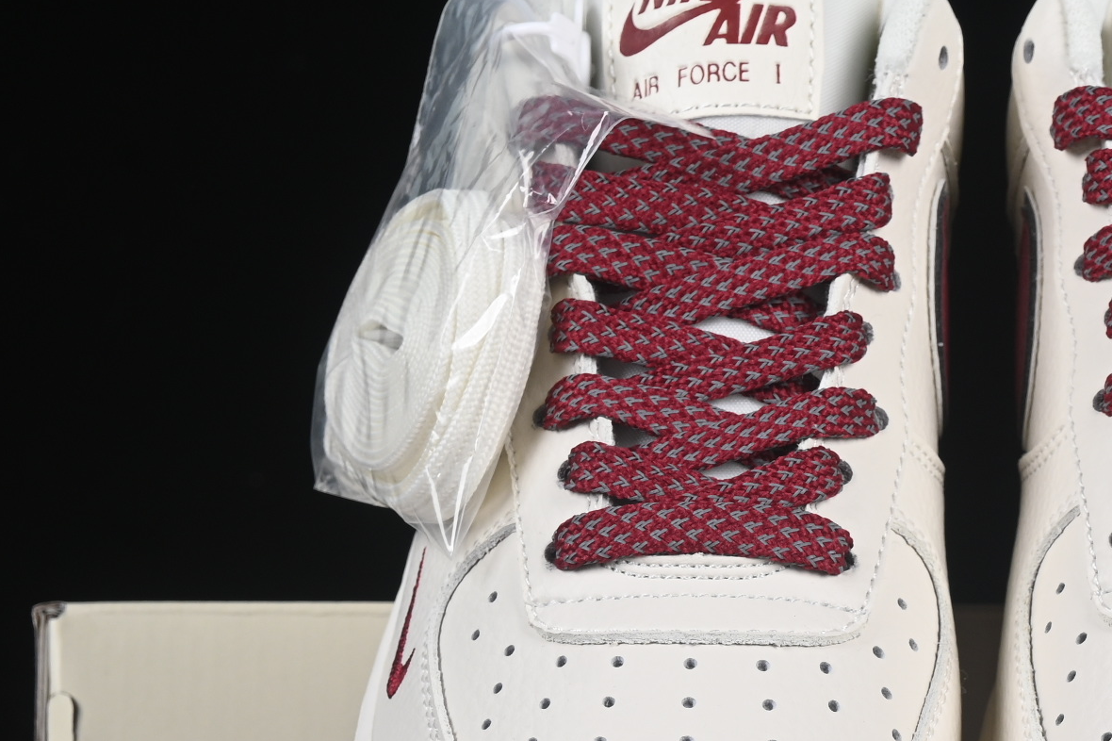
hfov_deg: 11.6
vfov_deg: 7.7
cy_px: 645
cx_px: 976
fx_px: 5465
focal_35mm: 177
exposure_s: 1/80
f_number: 8
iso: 160
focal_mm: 50
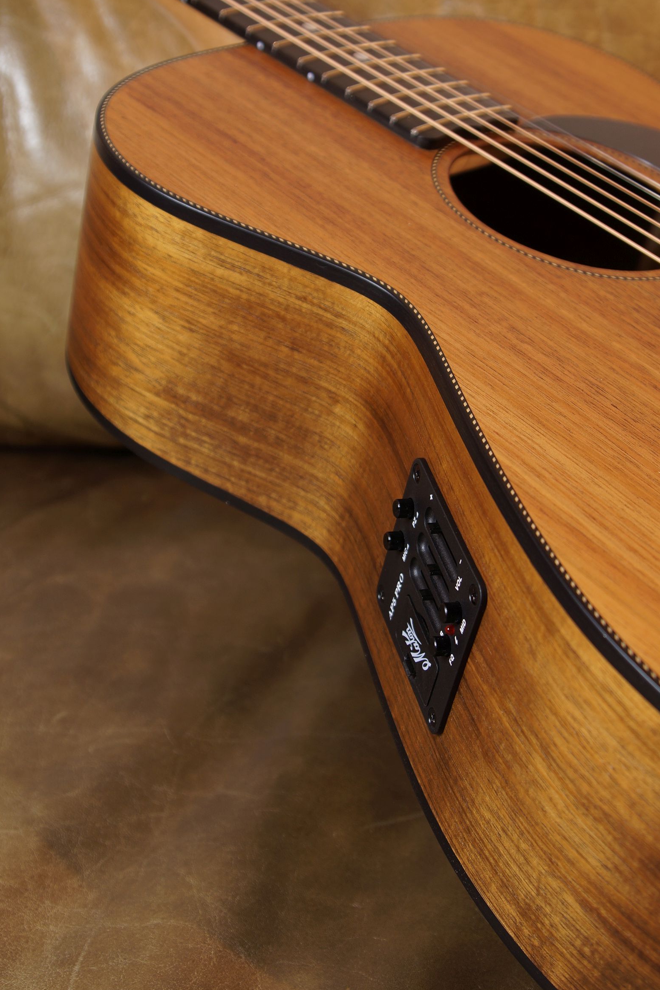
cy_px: 416
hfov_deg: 25.5
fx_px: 1457
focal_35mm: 53
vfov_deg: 37.4
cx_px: 388
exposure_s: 1/10
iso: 100
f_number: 5
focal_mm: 30
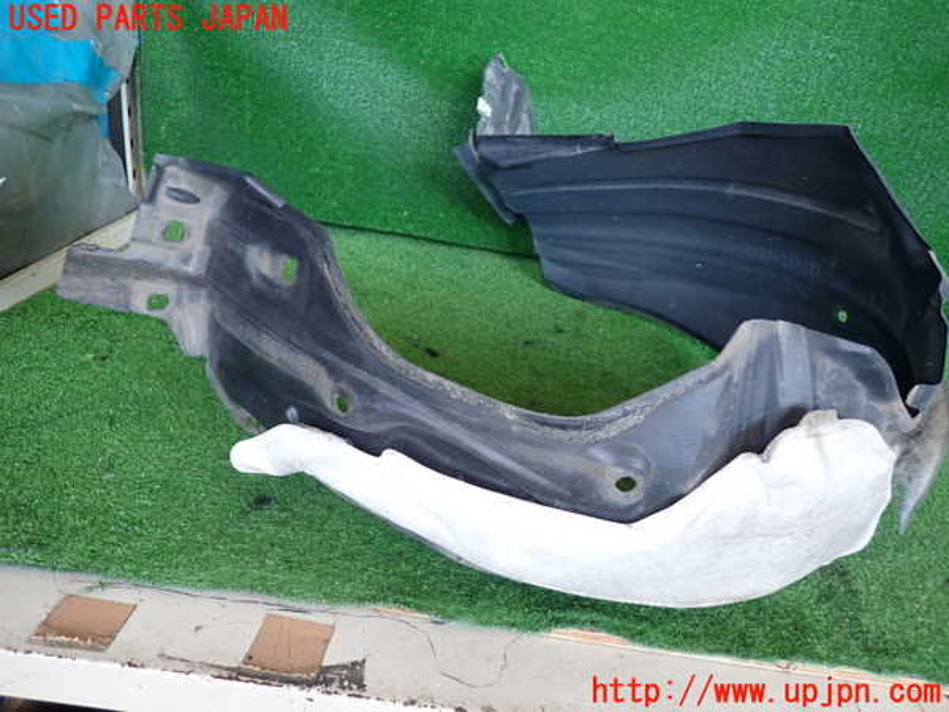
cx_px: 474
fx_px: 685
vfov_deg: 54.9
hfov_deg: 69.4
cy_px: 356
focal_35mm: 25
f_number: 2
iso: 200
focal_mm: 4.5
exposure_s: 1/125
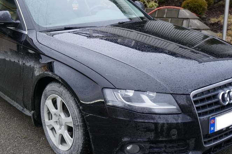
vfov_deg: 27.6
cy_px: 86
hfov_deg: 39.8
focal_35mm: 49
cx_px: 67
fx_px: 314
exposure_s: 1/60
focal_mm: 21
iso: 160
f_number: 4
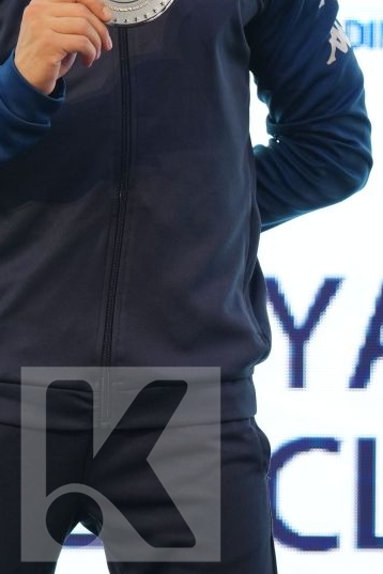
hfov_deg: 2.1
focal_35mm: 670
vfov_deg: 3.1
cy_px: 84
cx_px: 121
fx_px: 10691
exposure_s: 1/250
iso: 500
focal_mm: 200
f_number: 2.8
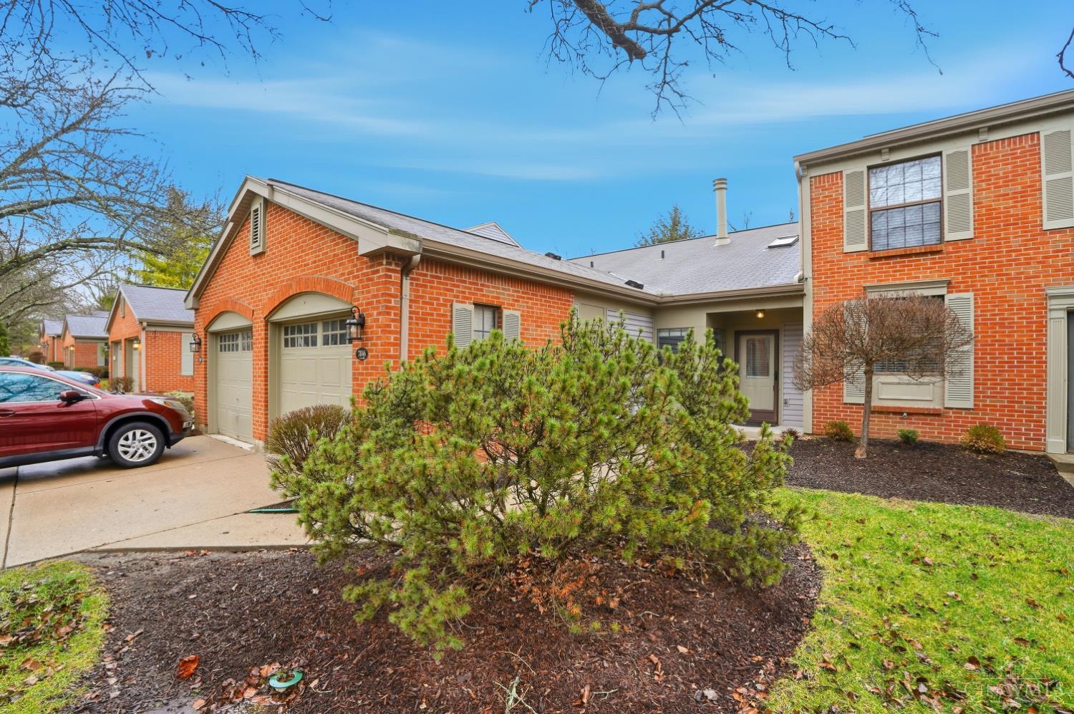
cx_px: 537
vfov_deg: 77.2
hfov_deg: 100.4
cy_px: 357
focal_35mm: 15
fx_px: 447
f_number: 4
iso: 100
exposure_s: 1/1000
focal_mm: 10
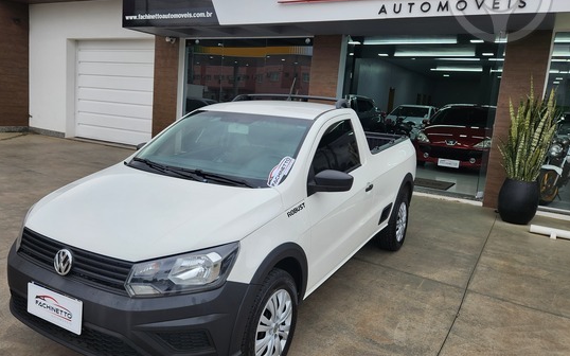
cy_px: 170
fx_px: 450
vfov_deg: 43.1
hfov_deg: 64.2
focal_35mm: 29
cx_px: 236
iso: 20
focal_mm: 5.4
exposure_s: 1/180
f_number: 1.8
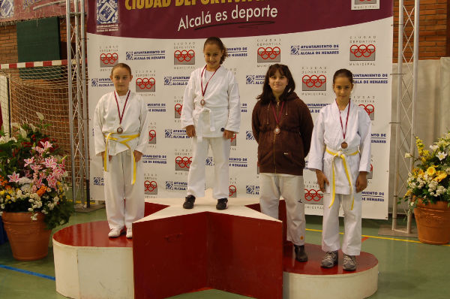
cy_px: 150
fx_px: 524
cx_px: 225
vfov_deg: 31.8
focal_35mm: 42
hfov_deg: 46.5
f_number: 3.5
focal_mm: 28
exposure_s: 1/50
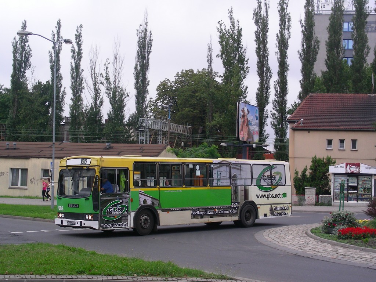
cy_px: 141
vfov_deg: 23.3
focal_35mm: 63
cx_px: 188
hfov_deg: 30.7
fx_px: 684
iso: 50
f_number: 4
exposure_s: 1/202
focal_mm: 10.5
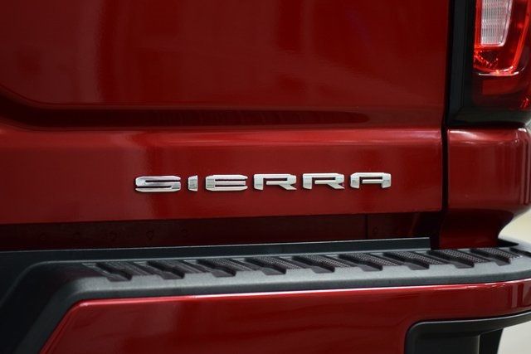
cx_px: 266
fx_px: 1549
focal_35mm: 105
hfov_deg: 19.5
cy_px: 177
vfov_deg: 13.0
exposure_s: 1/80
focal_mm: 70
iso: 1600
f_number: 2.8
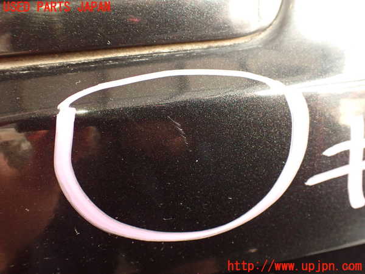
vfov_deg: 44.2
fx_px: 337
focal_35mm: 32
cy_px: 137
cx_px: 182
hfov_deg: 56.8
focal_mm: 5.79
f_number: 2.4
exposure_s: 1/30
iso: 640
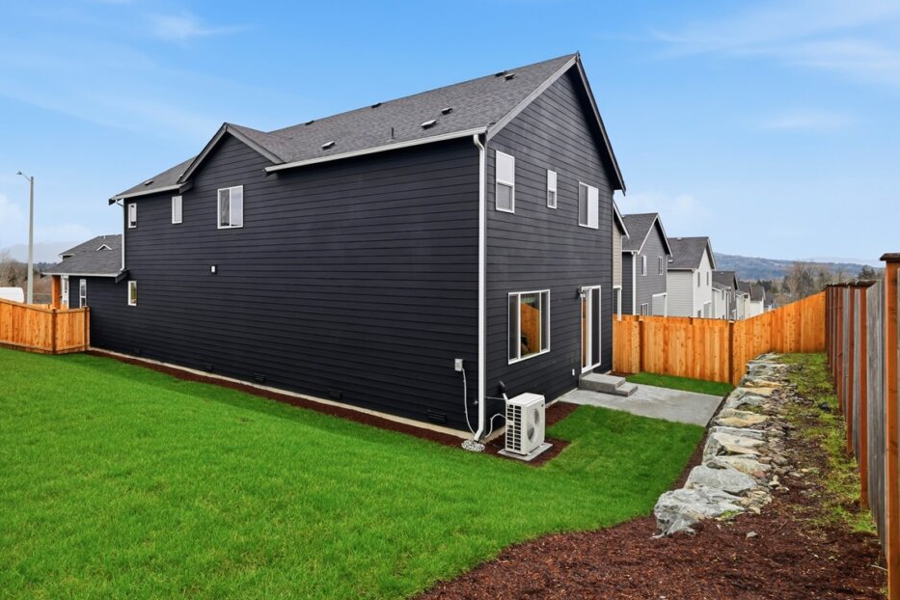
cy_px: 263
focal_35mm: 21
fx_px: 525
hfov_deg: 79.2
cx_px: 319
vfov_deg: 59.3
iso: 100
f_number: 7.1
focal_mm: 14
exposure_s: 1/1250
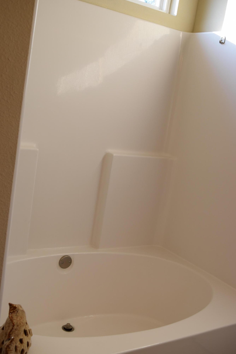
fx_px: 427
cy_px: 177
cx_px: 118
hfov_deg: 30.9
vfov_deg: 44.9
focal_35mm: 44
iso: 400
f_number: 6.3
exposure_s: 1/160
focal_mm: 29
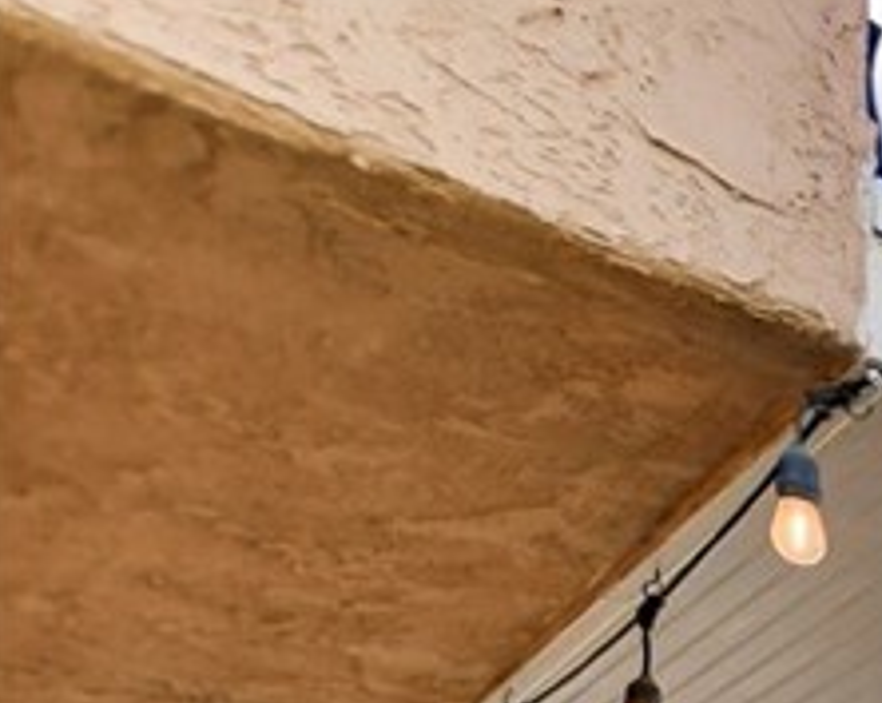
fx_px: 1695
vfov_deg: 17.8
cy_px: 1333
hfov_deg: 16.1
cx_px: 2022
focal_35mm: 65
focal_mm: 10
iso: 400
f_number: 8
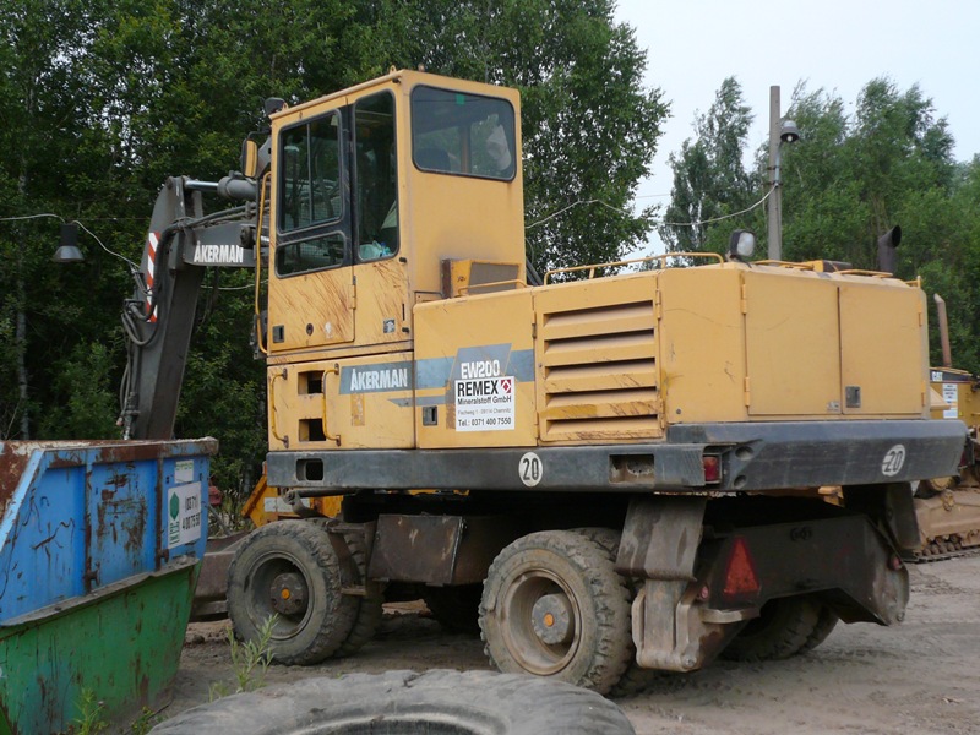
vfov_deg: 28.6
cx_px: 490
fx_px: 1444
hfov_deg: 37.5
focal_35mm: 51
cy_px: 368
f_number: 3.3
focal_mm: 6.9
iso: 100
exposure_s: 1/640
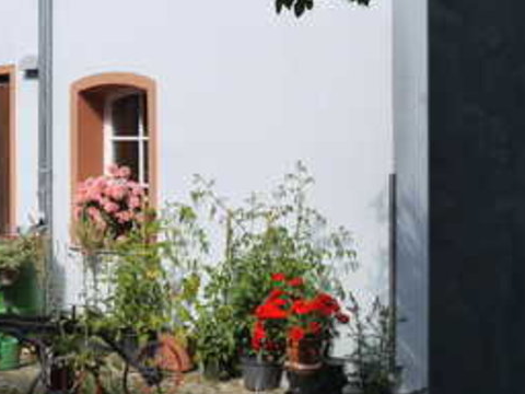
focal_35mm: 70
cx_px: 102
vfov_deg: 20.9
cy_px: 125
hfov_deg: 27.2
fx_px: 1062
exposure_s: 1/320
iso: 160
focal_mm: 14
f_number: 6.3
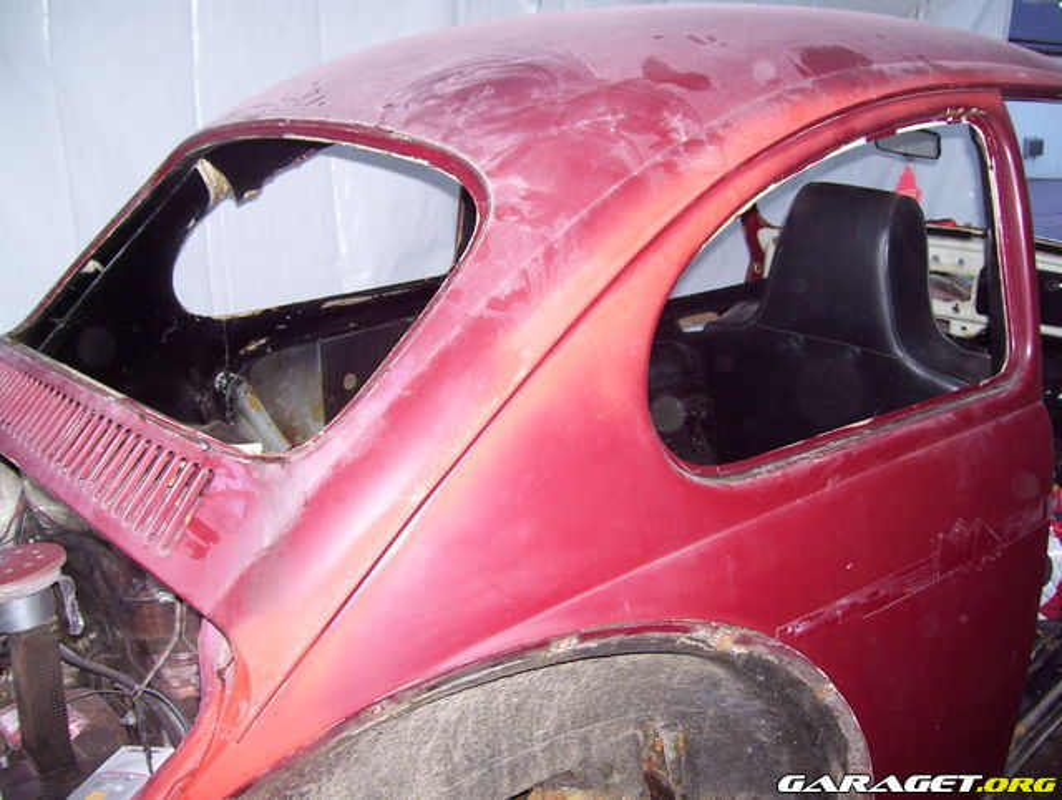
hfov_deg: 51.3
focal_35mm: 36
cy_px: 400
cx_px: 531
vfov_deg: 39.8
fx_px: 1106
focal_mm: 6
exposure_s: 1/60
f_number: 2.7
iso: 160
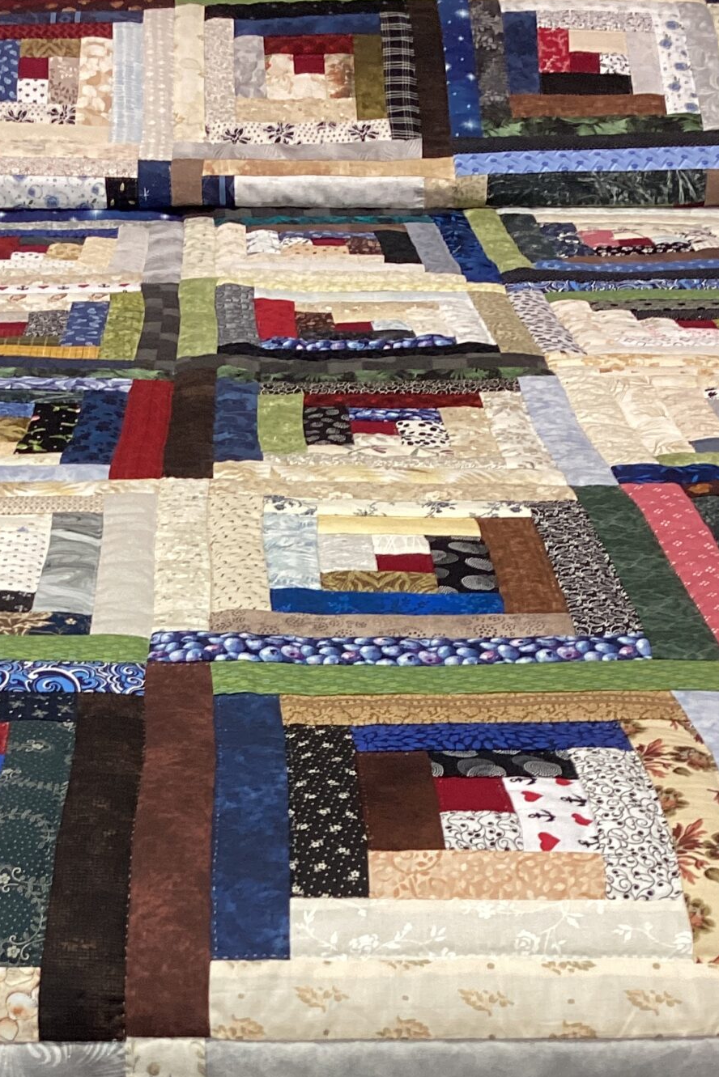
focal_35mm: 62
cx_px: 225
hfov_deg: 21.8
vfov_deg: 31.2
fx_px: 1856
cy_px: 926
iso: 100
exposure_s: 1/60
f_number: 2.4
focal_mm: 3.3
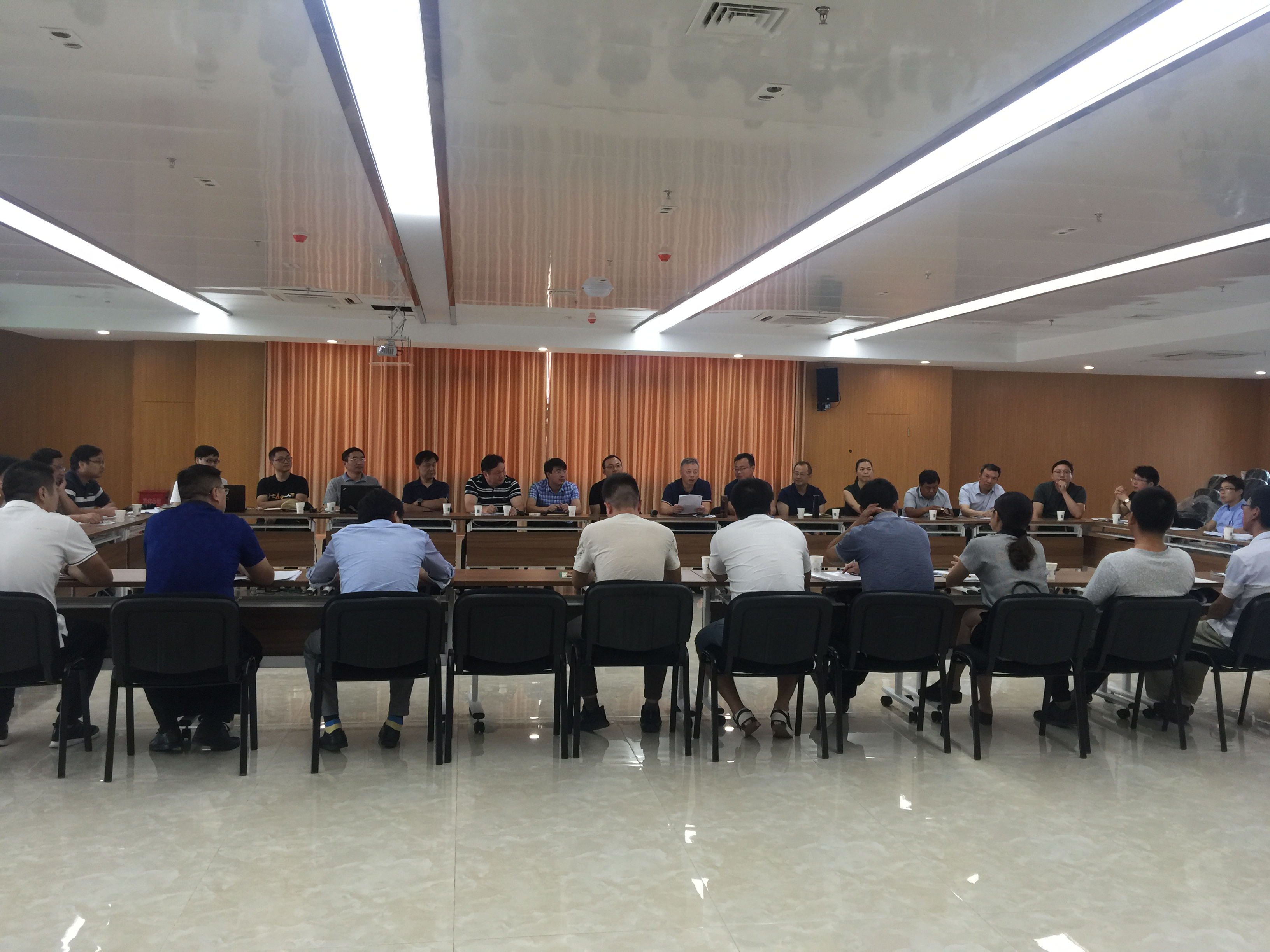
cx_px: 635
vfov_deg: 48.2
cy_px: 476
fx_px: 1064
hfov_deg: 61.7
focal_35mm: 29
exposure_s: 1/33
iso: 64
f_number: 2.2
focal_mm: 4.15
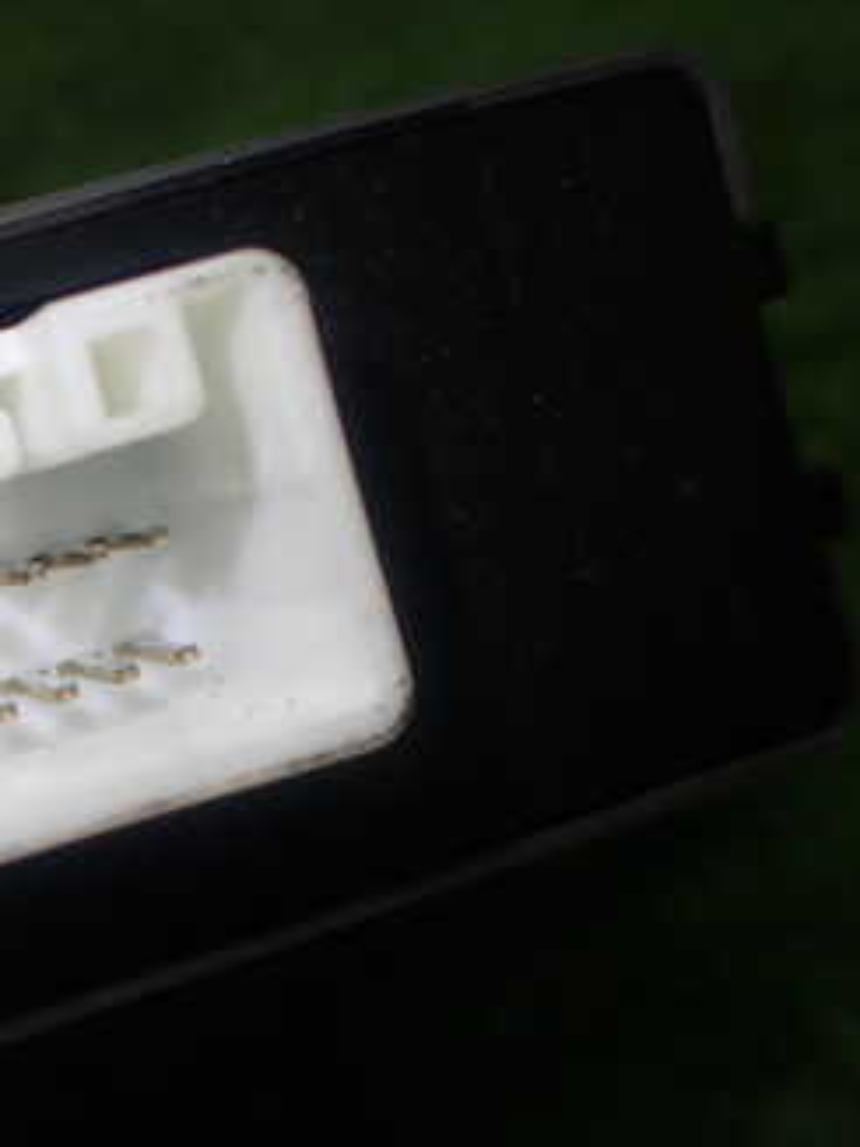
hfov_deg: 25.2
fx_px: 1823
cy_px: 702
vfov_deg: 34.8
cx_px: -14
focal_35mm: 55
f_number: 2.3
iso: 100
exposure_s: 1/125
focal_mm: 5.4
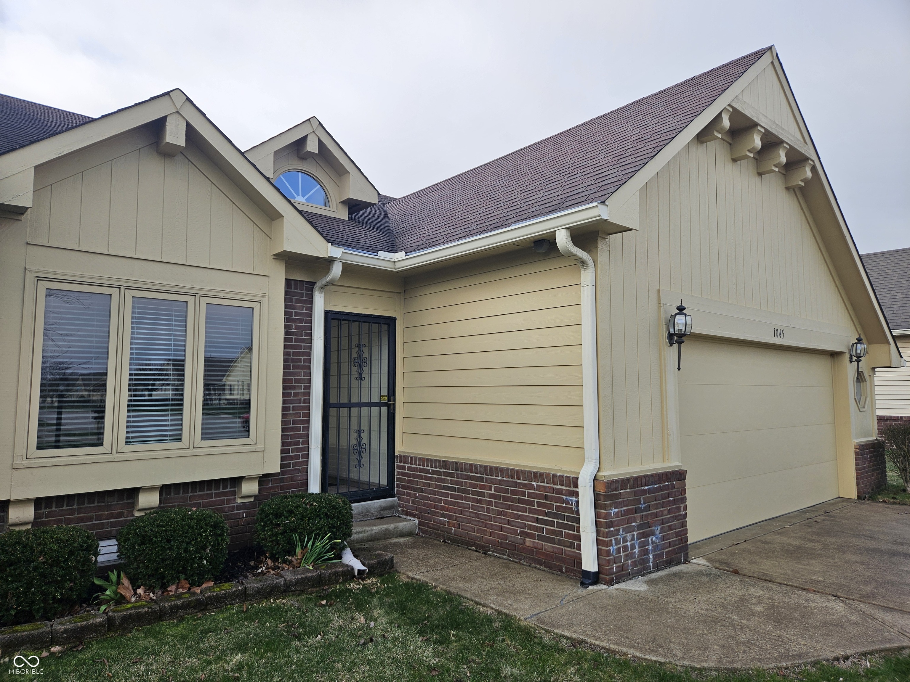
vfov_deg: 58.9
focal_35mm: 23
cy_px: 341
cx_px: 455
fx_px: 605
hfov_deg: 73.9
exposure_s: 1/970
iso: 25
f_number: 1.8
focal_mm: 5.4
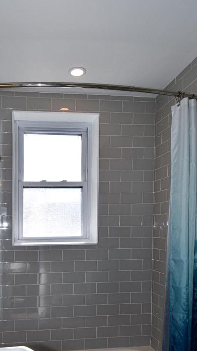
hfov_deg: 40.9
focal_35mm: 28
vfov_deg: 65.2
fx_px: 260
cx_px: 64
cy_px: 248
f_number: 6.3
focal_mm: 12
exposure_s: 1/160
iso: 100
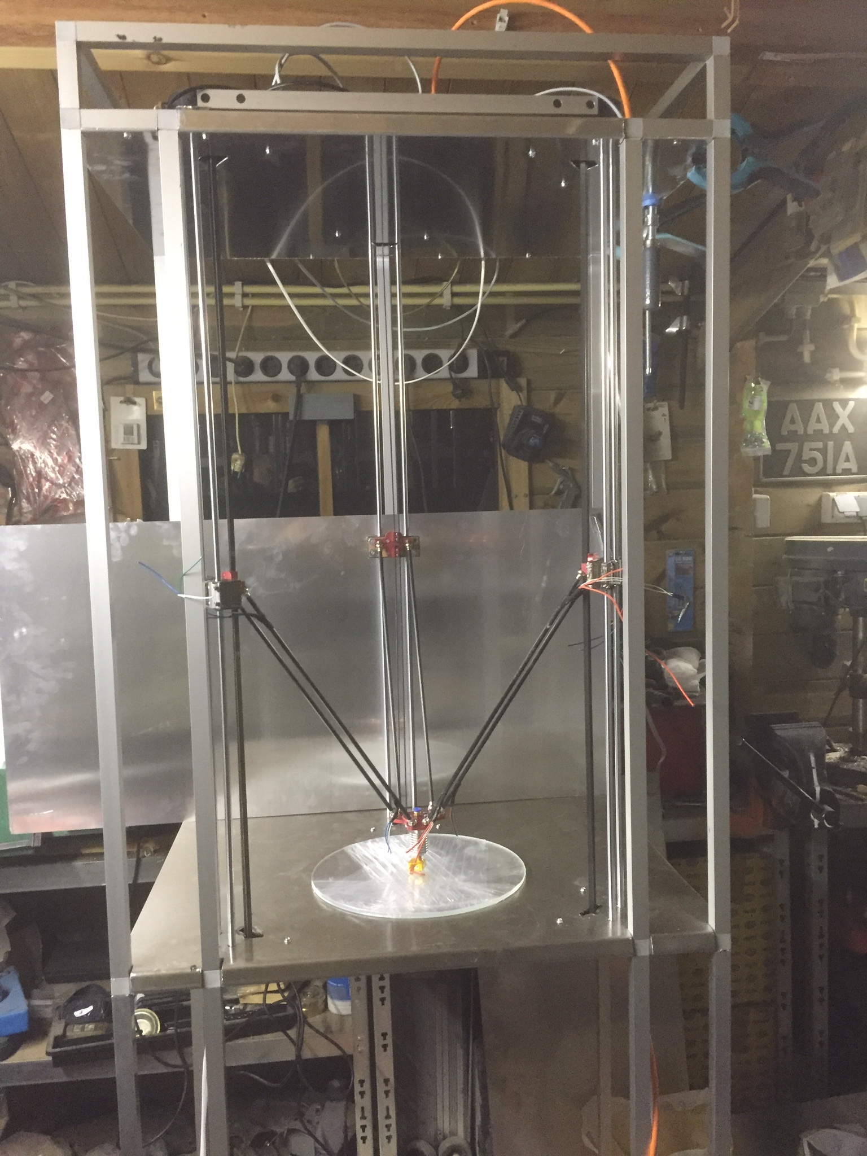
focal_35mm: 29
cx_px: 434
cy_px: 578
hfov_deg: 48.2
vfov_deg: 61.7
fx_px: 968
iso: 250
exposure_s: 1/17
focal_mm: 4.15
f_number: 2.2
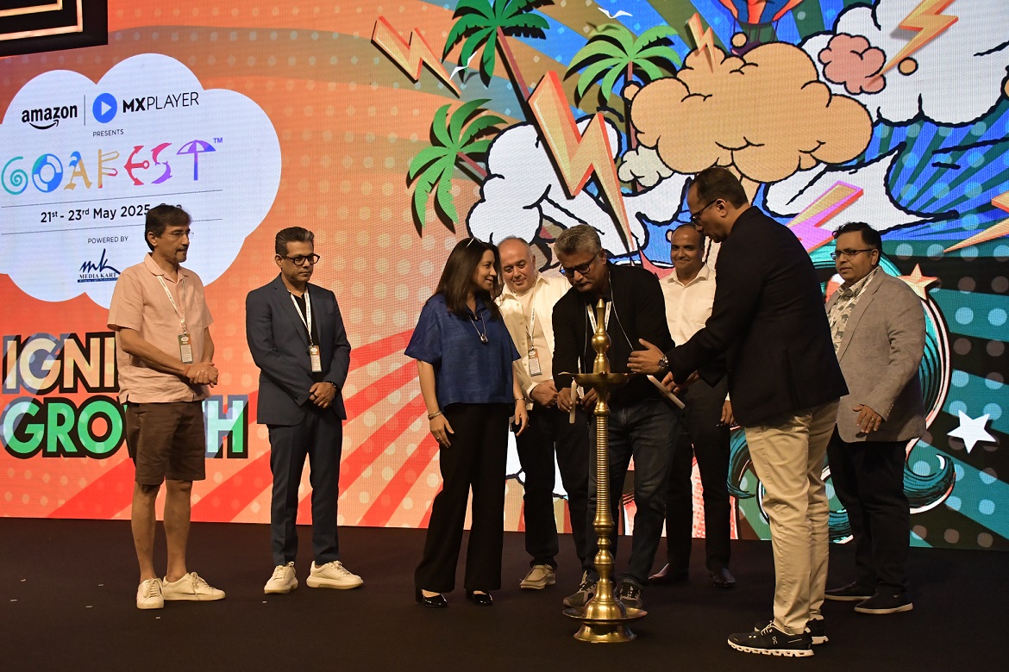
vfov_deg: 29.9
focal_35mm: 45
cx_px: 504
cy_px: 336
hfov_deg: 43.6
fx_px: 1261
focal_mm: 30
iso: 4000
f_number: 5
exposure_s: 1/500
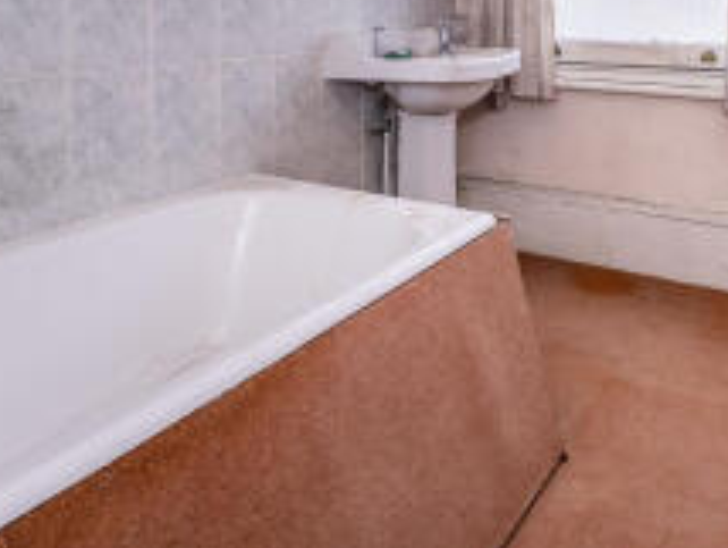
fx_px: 674
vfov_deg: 39.8
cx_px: 432
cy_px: 22
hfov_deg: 56.4
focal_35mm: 32
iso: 400
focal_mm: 10
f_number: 8
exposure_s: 1/125
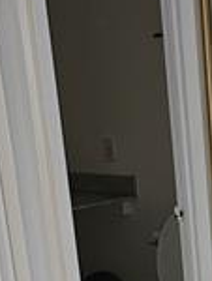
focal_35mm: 92
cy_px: 292
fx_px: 749
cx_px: 323
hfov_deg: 14.9
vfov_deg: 20.5
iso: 100
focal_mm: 6.3
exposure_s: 1/60
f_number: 1.7
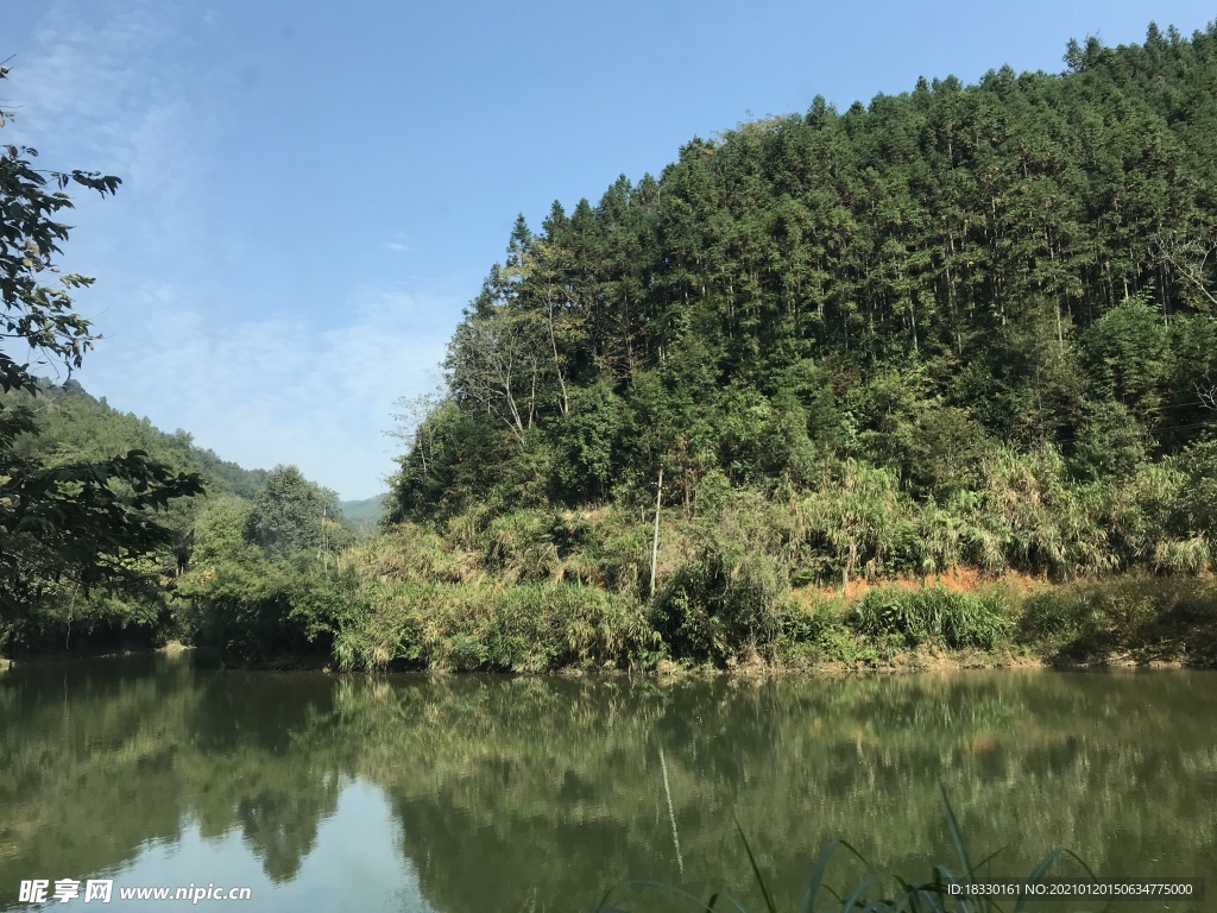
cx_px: 608
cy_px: 456
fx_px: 984
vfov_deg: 49.7
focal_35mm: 28
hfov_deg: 63.4
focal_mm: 3.99
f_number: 1.8
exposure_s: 1/967
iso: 20
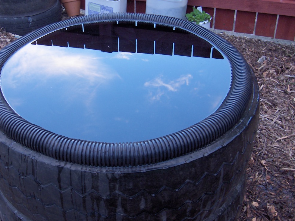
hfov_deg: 37.4
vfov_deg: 28.6
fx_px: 435
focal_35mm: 51
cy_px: 112
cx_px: 120
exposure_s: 1/8.6
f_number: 2.8
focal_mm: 8
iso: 200
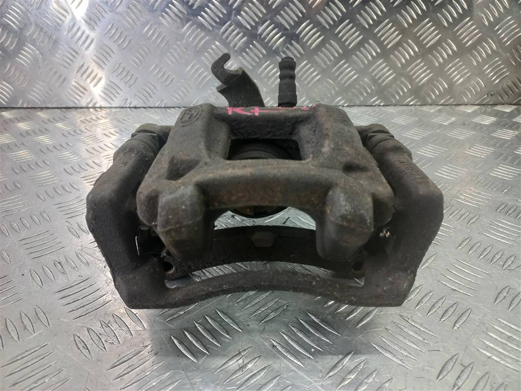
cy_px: 196
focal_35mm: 25
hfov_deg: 69.4
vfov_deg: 54.9
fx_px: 376
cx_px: 260
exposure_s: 1/50
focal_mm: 4.6
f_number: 1.8
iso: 100
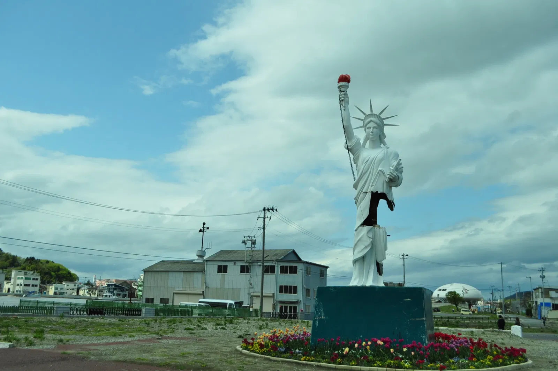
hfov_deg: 57.3
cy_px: 186
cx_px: 279
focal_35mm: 33
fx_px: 511
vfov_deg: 39.9
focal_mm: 22
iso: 450
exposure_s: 1/4000
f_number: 5.6
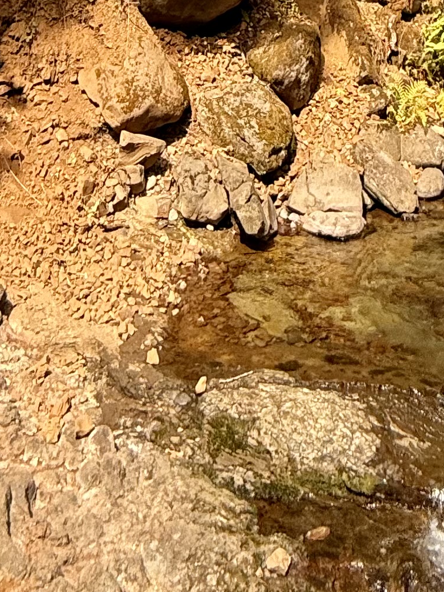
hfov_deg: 25.8
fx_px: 958
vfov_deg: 20.6
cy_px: -527
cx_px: 326
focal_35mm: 56
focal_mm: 2.22
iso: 50
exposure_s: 1/461
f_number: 2.2
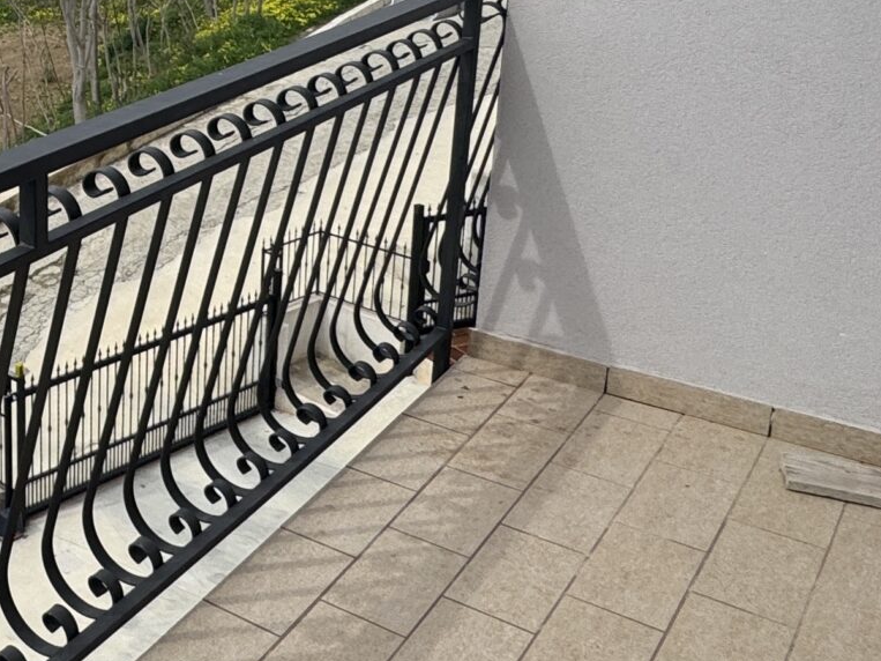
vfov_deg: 29.9
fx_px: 1196
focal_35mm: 47
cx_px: -210
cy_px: 101
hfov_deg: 32.4
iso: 40
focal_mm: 2.22
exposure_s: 1/2083
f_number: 2.2
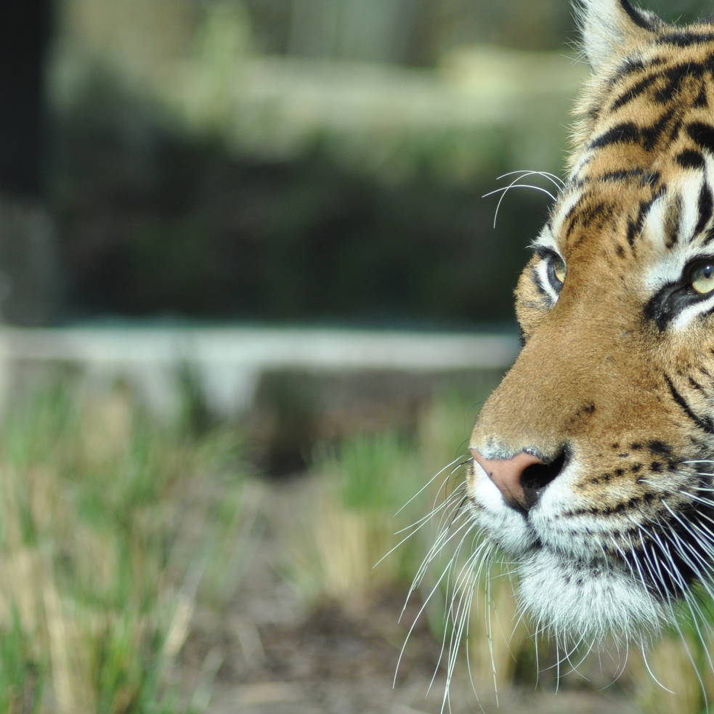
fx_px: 6527
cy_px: 375
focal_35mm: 280
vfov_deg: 6.3
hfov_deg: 6.3
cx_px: 511
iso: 400
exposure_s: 1/1250
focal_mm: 135
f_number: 4.5
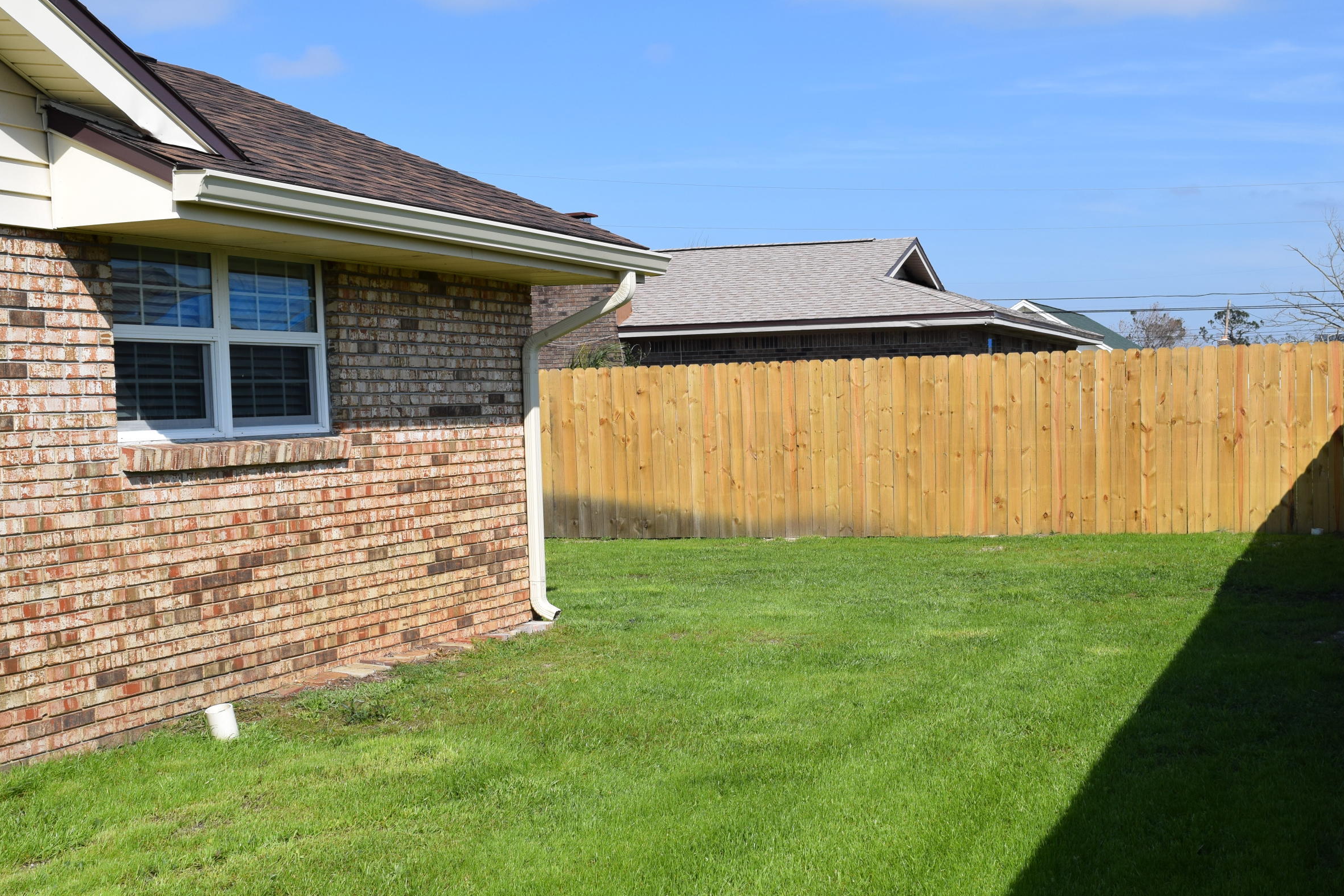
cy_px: 561
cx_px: 719
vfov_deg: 26.1
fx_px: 1928
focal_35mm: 52
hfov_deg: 38.4
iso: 200
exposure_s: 1/400
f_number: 10
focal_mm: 27
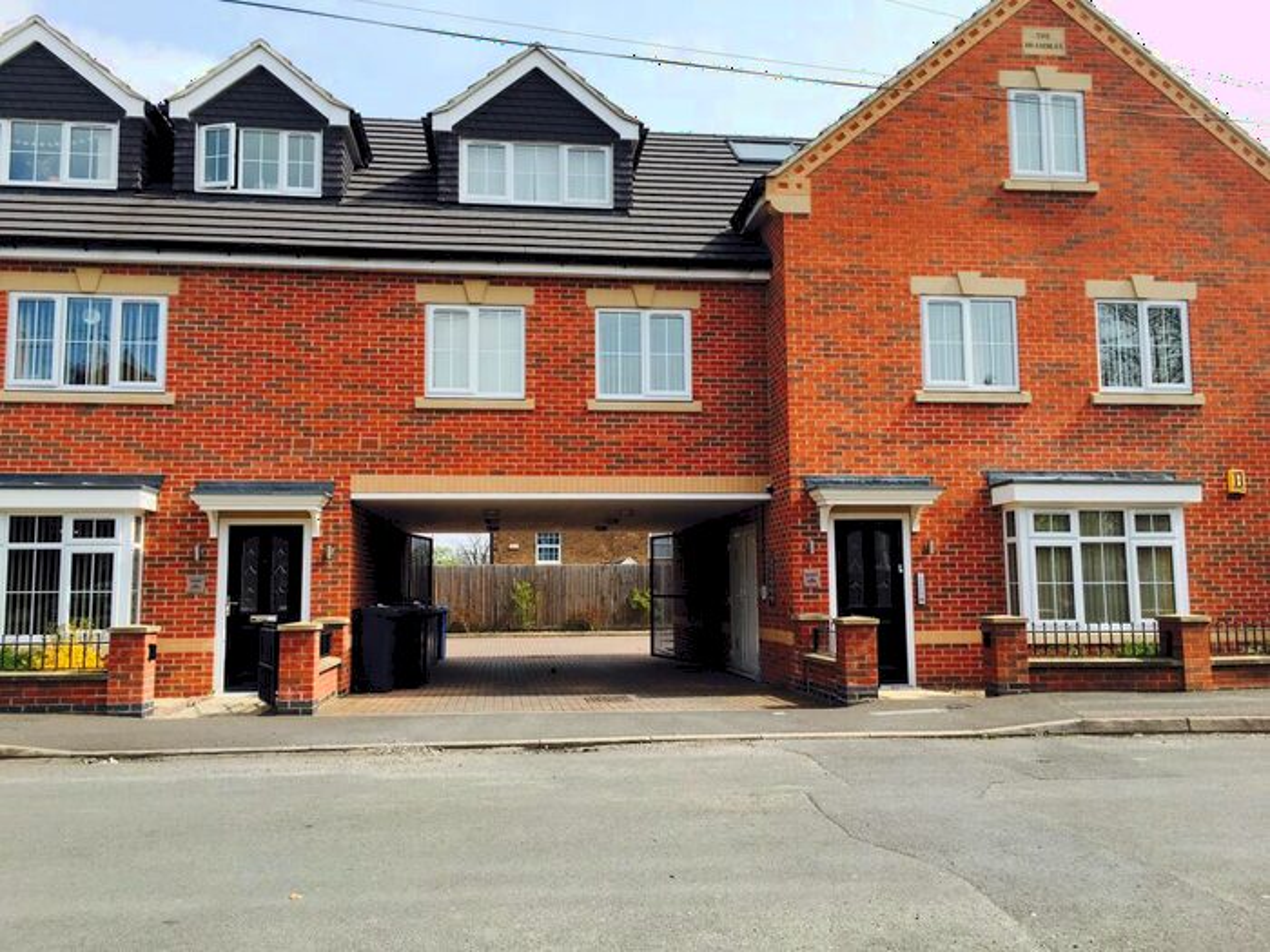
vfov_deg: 48.2
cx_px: 635
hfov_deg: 61.7
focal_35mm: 29
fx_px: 1064
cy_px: 476
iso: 25
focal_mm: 4.15
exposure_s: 1/938
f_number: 2.2
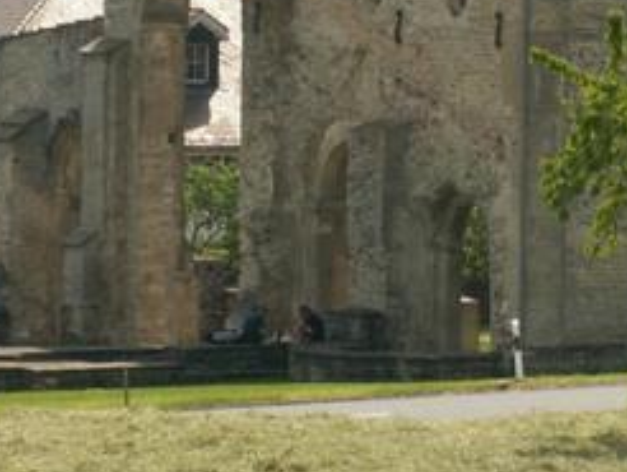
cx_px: 413
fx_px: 4950
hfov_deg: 7.2
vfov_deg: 5.4
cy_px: -38
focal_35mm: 273
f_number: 8
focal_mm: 17.16
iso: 50
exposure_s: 1/125
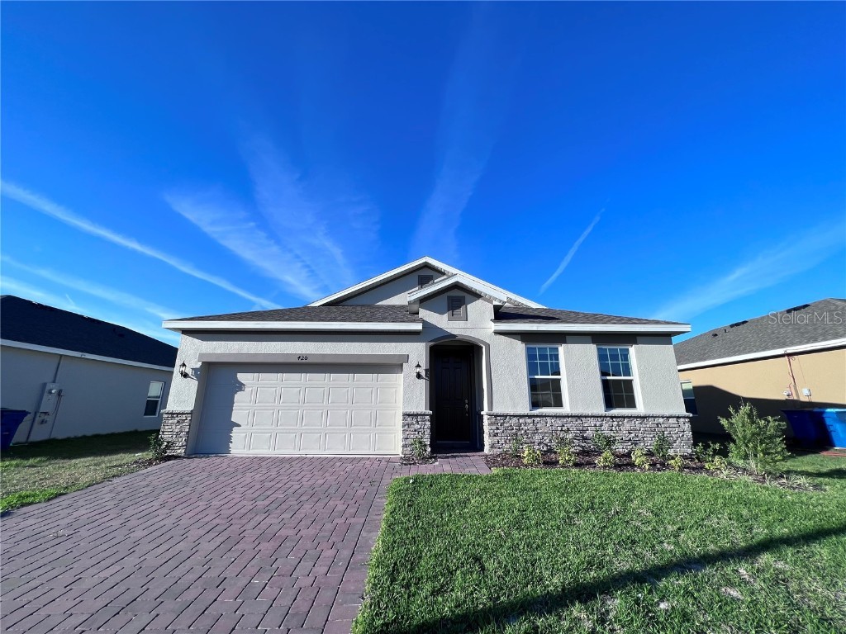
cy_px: 317
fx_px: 318
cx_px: 423
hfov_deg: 106.2
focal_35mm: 13
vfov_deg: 89.9
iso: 32
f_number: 1.8
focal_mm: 1.57
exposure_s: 1/1325
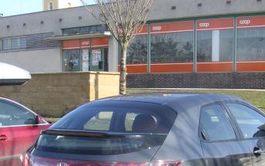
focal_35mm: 73
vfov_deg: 17.5
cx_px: 112
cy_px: 164
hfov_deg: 28.2
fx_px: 527
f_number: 2.8
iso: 50
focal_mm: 6.1
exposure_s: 1/750
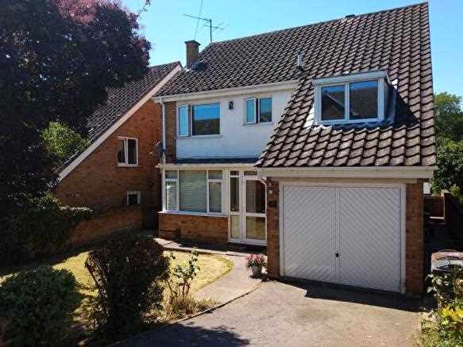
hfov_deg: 67.3
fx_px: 348
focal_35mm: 26
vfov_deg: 53.1
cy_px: 174
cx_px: 232
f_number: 2.2
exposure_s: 1/531
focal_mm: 3.81
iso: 125
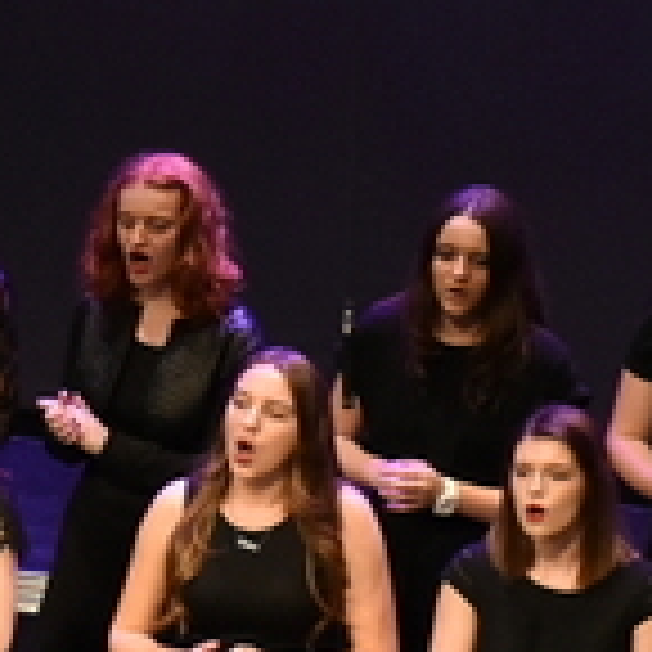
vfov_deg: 4.2
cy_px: 128
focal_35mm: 420
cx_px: -526
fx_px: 8950
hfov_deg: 4.1
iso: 3200
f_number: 4.5
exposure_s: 1/250
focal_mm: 70
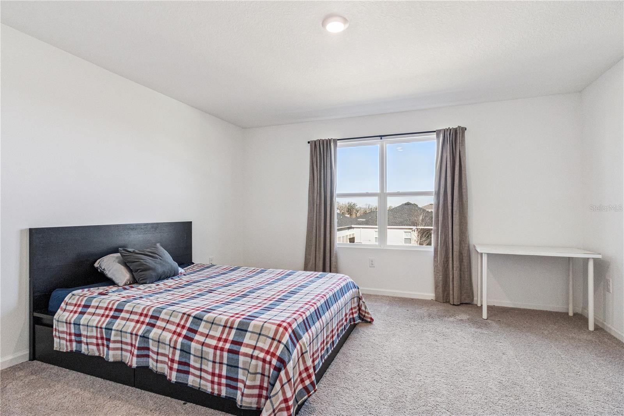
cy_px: 208
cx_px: 312
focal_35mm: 18
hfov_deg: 90.0
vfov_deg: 67.4
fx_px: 312
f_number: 9.5
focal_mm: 12
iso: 1600
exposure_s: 1/200
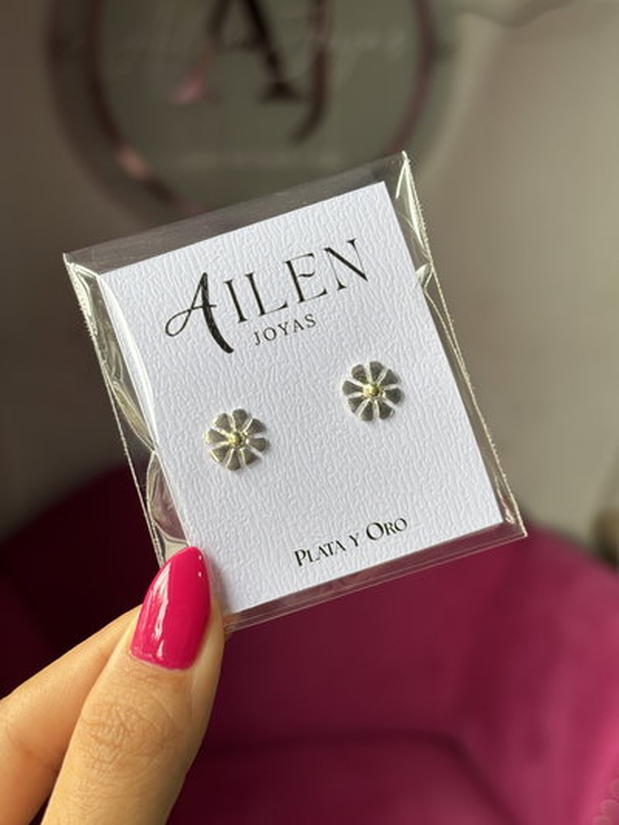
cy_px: 412
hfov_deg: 28.0
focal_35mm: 52
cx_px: 310
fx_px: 1239
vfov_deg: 36.8
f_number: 1.6
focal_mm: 5.96
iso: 40
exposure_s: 1/121
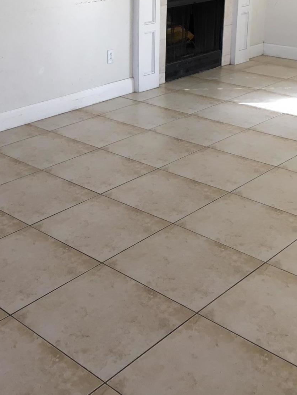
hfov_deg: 27.8
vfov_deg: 36.2
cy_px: 113
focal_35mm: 52
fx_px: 595
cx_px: 93
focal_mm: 4.15
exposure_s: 1/40
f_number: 2.2
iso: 25
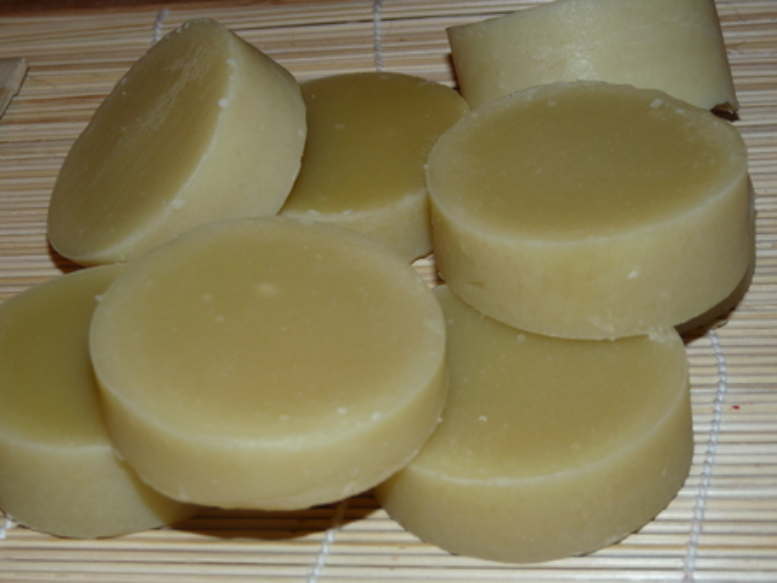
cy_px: 292
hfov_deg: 26.0
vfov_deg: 19.7
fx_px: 1684
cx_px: 388
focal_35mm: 75
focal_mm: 13.3
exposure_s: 1/80
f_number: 3.4
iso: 100
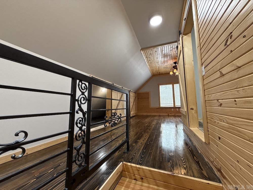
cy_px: 95
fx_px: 102
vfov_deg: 85.7
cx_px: 126
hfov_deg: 102.1
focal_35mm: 14
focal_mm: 2.22
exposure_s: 1/60
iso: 320
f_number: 2.2
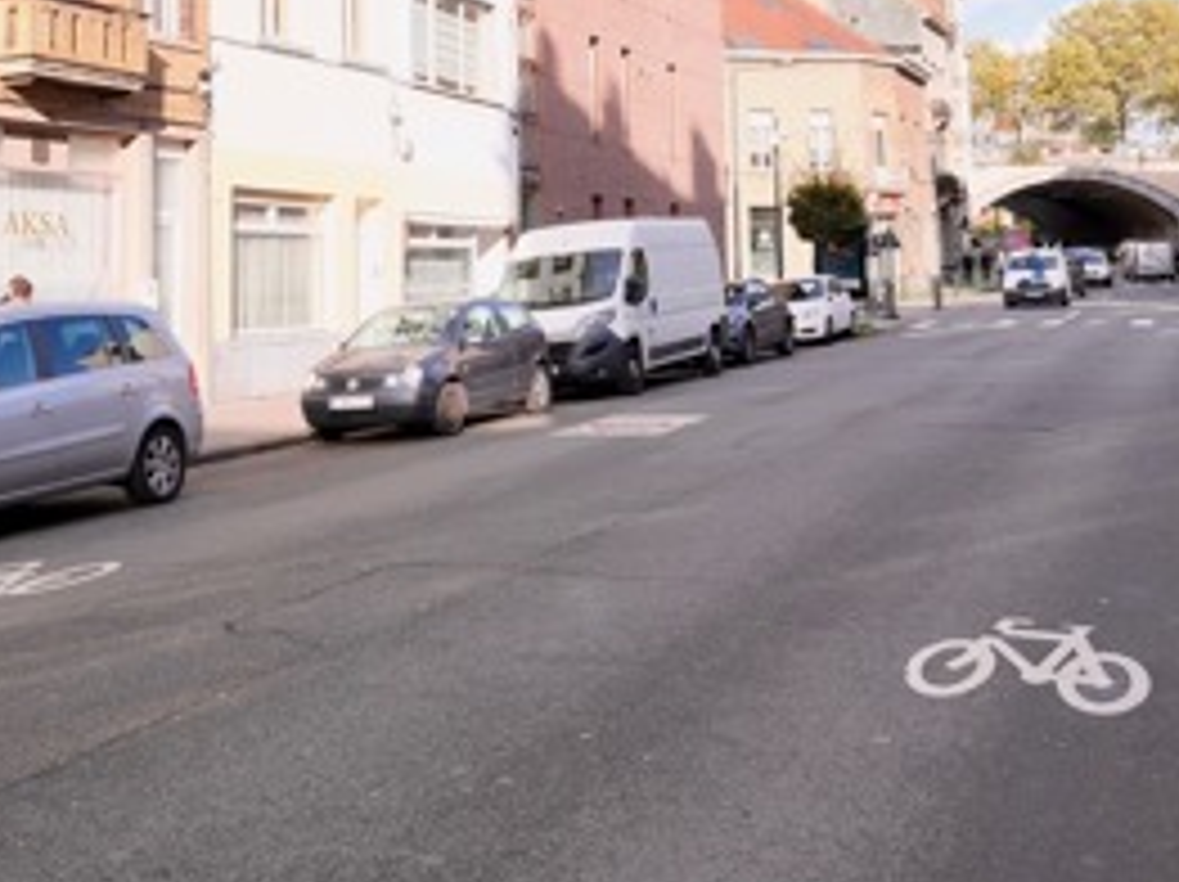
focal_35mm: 45
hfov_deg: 41.8
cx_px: 432
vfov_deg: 31.0
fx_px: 1531
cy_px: 130
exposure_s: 1/180
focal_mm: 11
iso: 320
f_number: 7.1
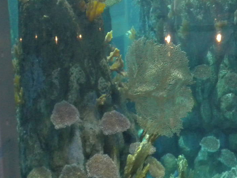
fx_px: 575
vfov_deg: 17.5
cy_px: 60
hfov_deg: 23.1
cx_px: 175
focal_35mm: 84
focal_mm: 6.6
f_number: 3.5
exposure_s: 1/3.9
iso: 400
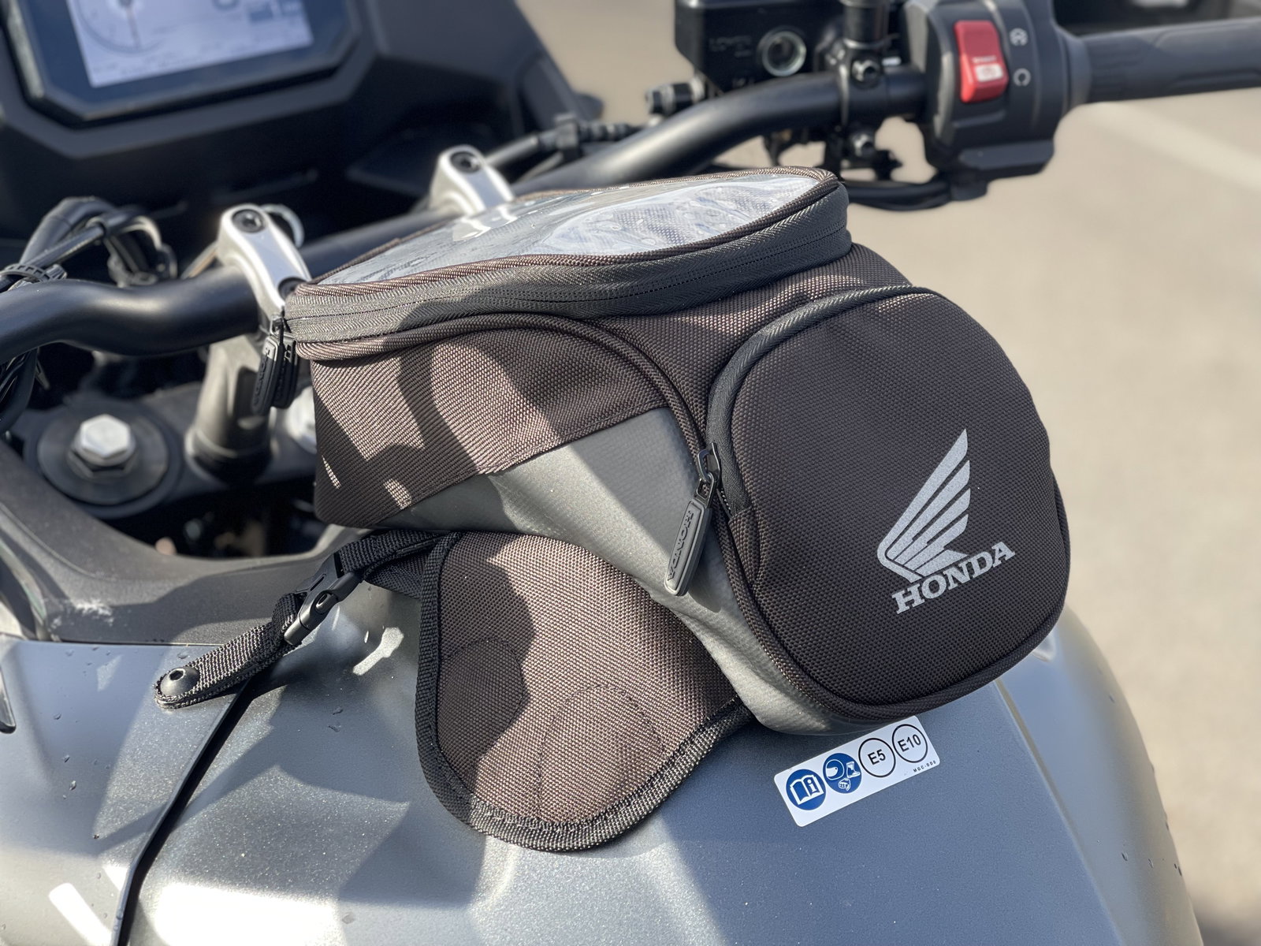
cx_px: 630
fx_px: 2331
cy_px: 473
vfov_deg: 22.9
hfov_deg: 30.3
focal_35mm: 64
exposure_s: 1/162
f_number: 2.2
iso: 25
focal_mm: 7.5
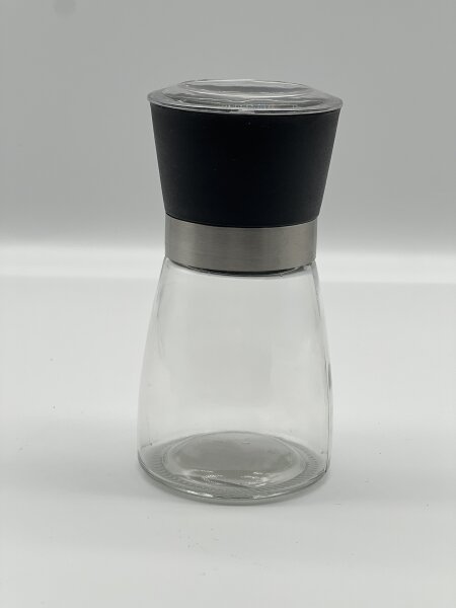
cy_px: 304
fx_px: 1352
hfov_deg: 19.1
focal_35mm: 77
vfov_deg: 25.3
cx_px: 228
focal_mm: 9
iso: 20
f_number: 2.8
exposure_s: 1/133
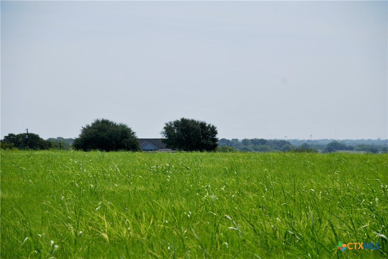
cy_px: 130
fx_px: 1586
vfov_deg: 9.4
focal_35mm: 147
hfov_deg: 14.0
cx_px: 194
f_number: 5.6
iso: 100
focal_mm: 98
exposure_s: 1/500
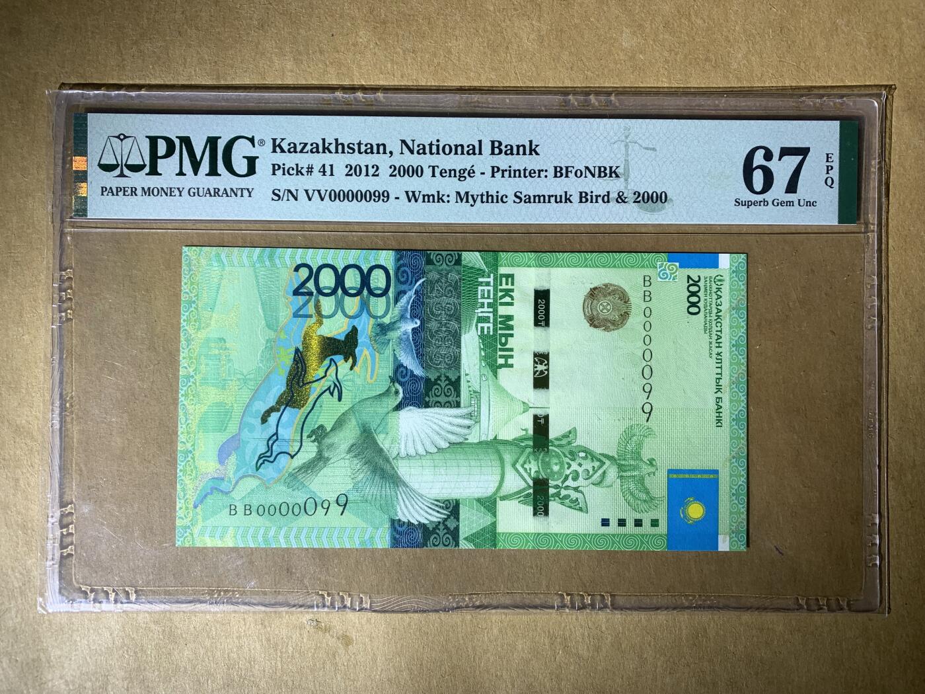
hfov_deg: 67.3
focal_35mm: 26
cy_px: 347
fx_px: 695
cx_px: 462
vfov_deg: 53.1
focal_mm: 4.25
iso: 25
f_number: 1.8
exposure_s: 1/338
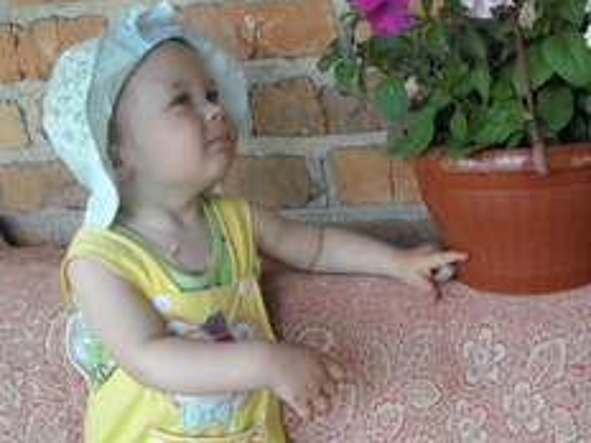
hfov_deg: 28.2
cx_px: 431
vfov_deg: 21.6
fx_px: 1161
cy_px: 265
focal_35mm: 68
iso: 322
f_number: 2.8
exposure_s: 1/250
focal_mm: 5.7
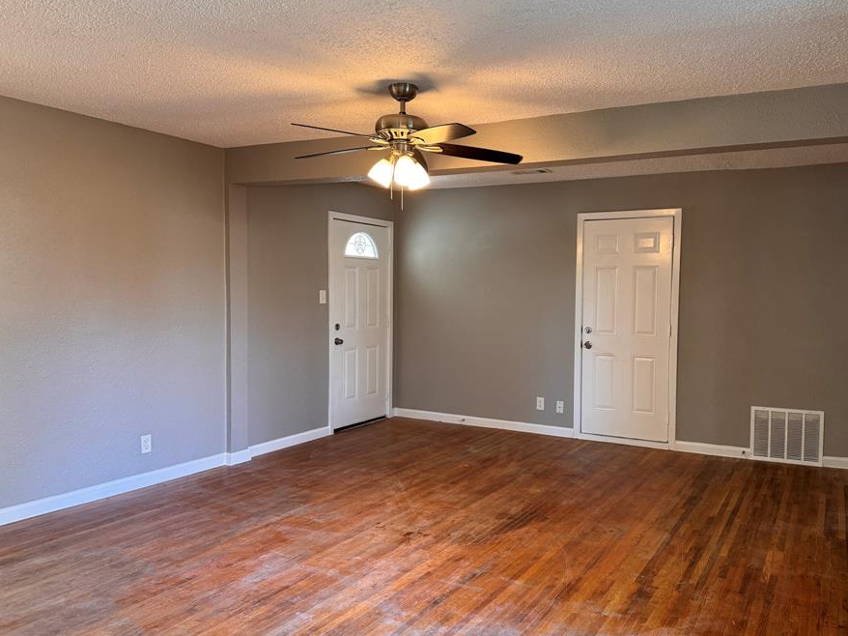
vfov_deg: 49.7
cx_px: 476
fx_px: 686
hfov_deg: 63.2
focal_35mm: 28
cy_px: 329
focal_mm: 6.76
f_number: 1.78
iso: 320
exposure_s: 1/60
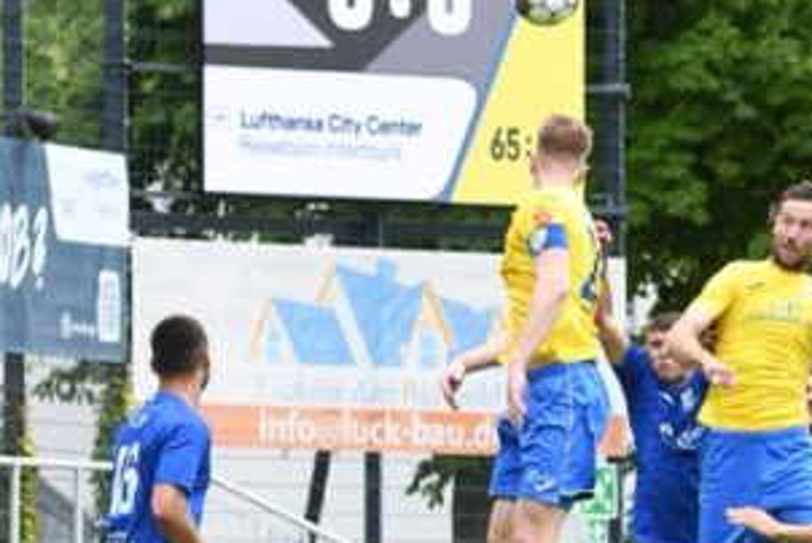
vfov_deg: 3.0
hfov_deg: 4.5
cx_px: 272
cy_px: 548
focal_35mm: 457
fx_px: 10318
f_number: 6.3
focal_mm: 135
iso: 1250
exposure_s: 1/1600
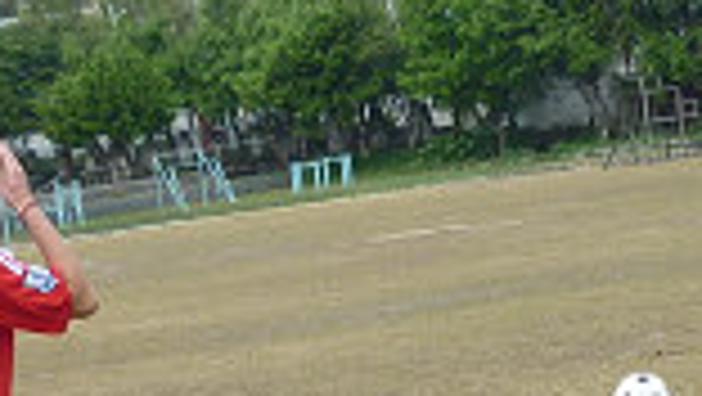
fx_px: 3018
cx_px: 342
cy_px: 603
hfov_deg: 13.3
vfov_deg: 7.4
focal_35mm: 162
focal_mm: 5.5
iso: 80
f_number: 2.8
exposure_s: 1/160
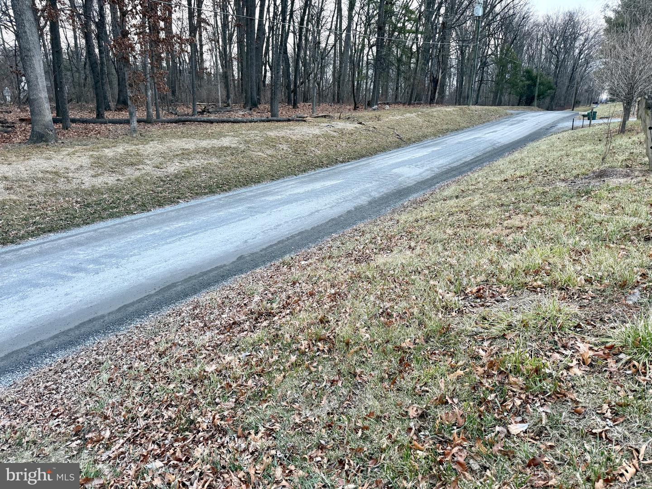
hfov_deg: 71.6
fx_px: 452
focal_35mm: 24
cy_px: 244
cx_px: 326
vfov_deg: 56.8
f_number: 1.78
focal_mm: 6.76
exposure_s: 1/69
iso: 200
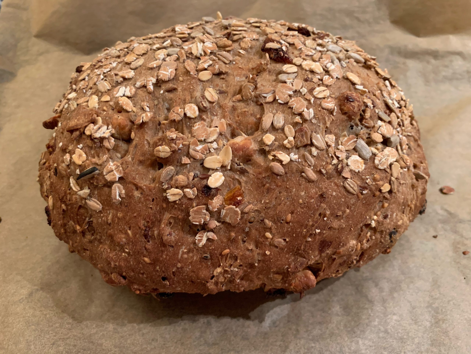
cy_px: 177
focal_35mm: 26
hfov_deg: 67.3
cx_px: 236
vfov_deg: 53.1
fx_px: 354
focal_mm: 4.25
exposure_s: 1/33
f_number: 1.8
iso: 320
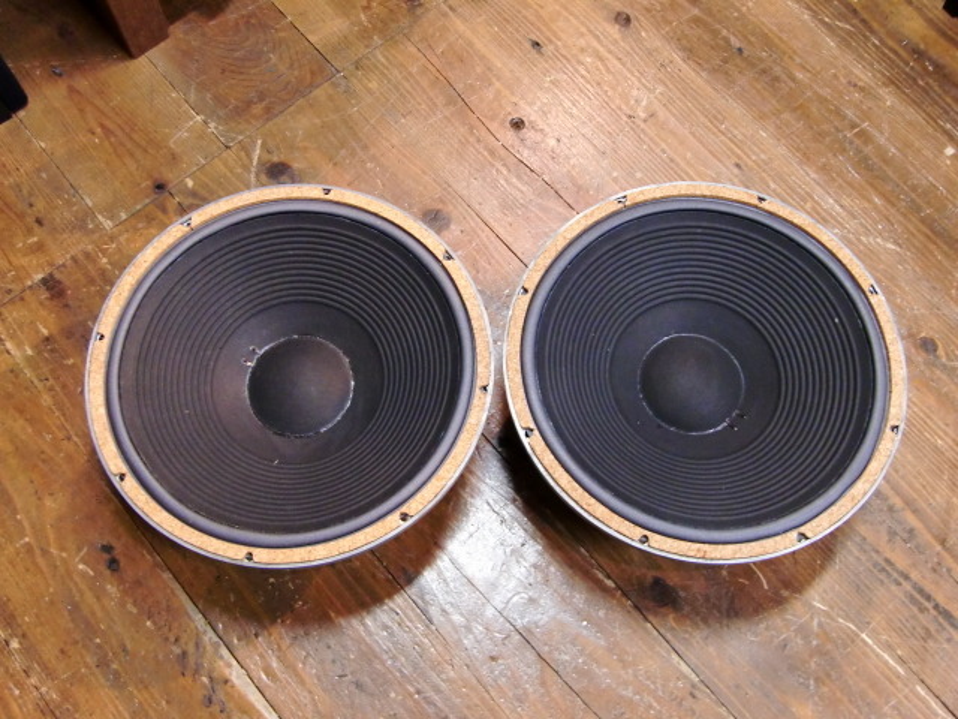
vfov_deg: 36.8
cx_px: 479
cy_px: 360
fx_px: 1079
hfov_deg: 47.9
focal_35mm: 39
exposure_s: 1/25
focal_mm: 6.9
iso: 400
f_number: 3
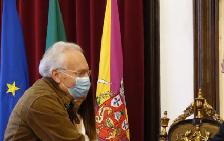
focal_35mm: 394
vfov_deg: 3.3
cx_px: 150
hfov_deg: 5.3
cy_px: 94
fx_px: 2407
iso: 1600
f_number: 4
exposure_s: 1/80
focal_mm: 83.9
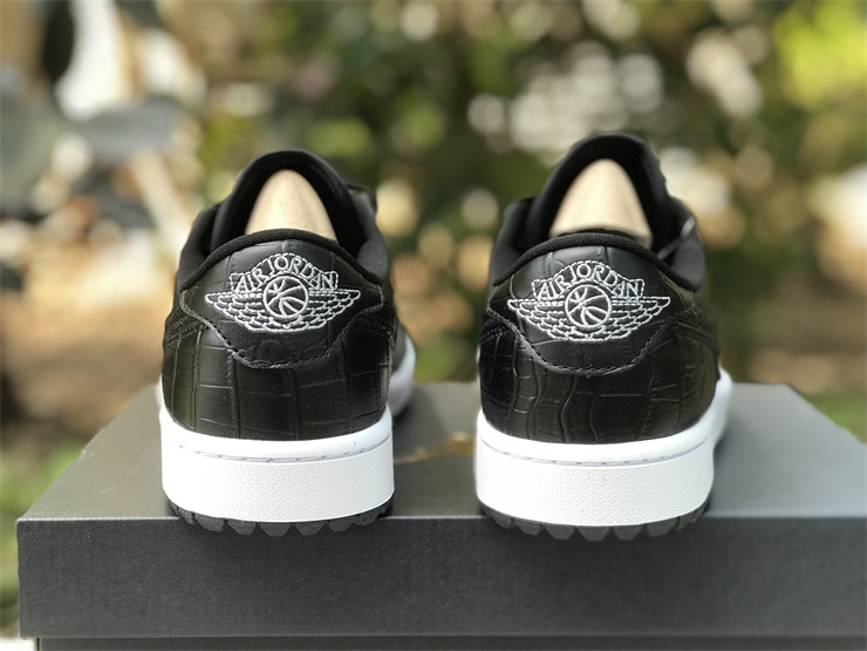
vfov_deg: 25.7
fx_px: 1428
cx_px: 434
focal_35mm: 57
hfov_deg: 33.8
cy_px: 326
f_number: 2.8
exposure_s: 1/100
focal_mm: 6.6
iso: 20
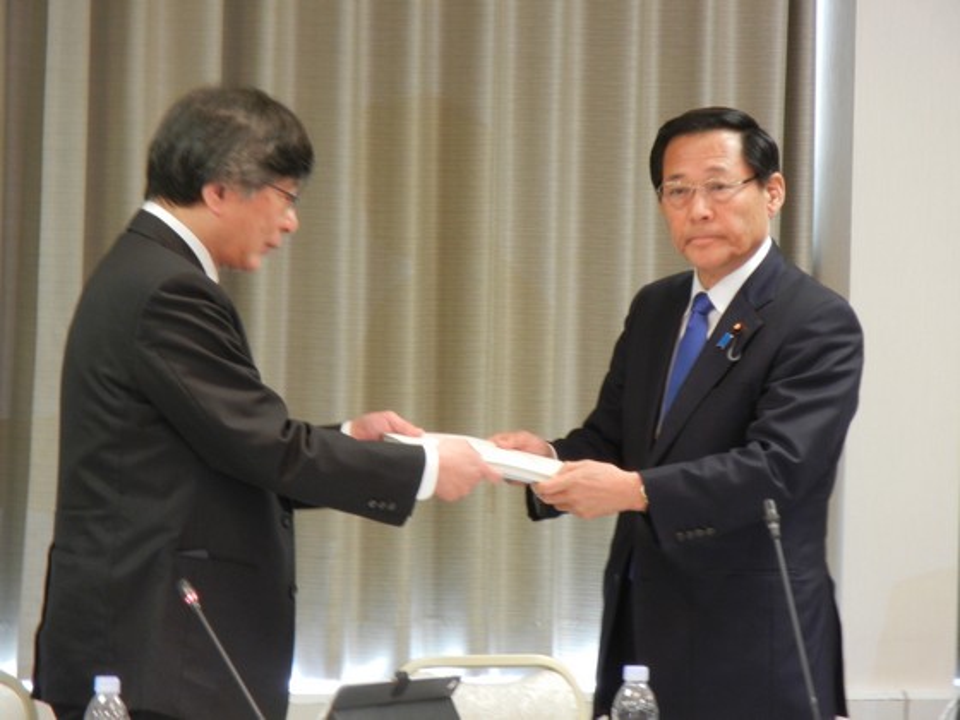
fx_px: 8320
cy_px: 360
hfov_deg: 6.6
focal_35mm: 300
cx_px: 480
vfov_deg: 5.0
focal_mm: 54
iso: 400
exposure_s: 1/17.1
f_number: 5.6
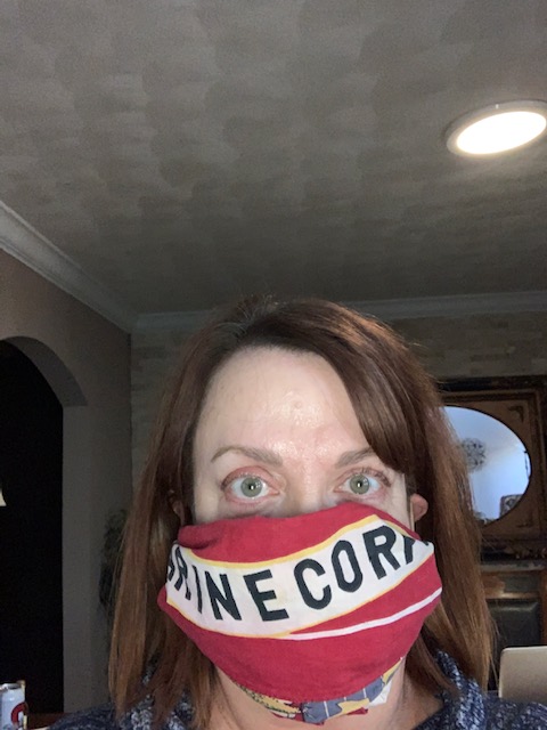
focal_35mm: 32
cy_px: 365
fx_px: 674
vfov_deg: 56.8
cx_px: 274
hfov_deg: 44.2
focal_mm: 2.87
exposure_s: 1/24
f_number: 2.2
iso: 250
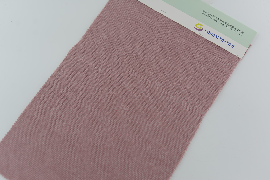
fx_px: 375
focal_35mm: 50
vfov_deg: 27.0
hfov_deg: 39.6
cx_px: 135
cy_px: 90
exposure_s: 1/250
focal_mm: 50
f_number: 3.5
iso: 100
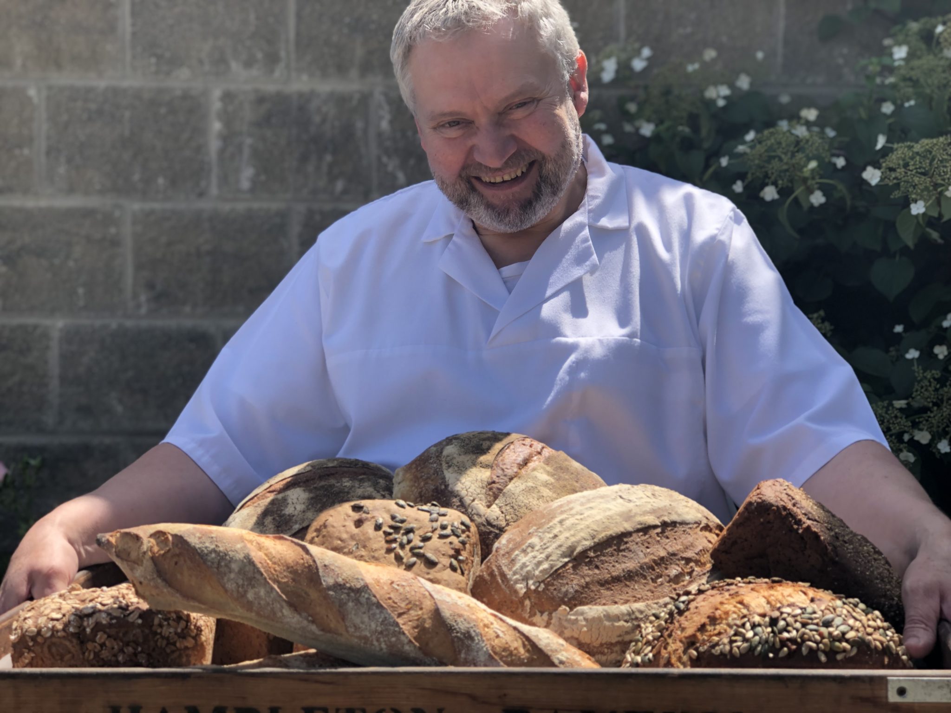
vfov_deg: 25.7
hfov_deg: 33.8
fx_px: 1566
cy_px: 356
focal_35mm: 57
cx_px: 476
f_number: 2.8
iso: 20
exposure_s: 1/294
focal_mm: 6.6
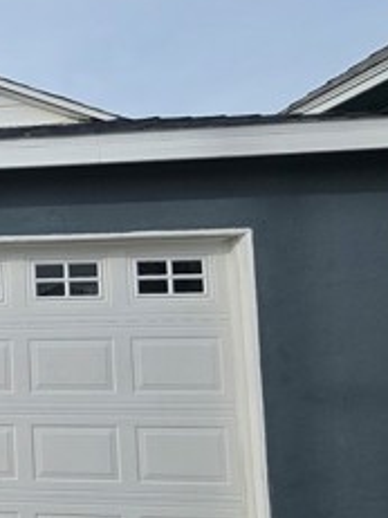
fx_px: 539
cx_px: -197
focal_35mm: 36
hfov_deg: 27.3
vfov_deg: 51.3
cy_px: 289
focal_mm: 1.74
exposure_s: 1/1542
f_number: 2.2
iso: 32
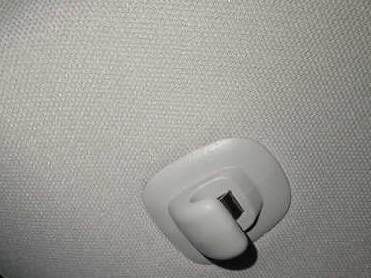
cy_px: 203
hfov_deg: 46.8
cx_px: 184
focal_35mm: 40
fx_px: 429
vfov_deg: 35.3
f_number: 2
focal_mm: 4.5
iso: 160
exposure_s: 1/60
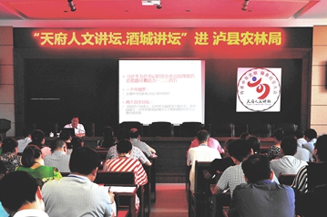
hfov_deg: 42.8
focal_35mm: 46
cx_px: 159
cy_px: 146
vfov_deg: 28.9
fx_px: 417
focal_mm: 22
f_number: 3.8
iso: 200
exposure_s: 1/50
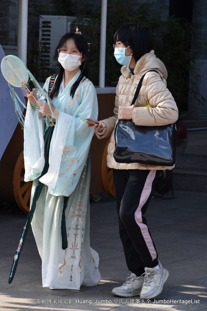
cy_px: 156
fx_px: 1448
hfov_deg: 8.2
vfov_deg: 12.2
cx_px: 104
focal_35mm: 168
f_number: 7.1
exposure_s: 1/250
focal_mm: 112
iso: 200
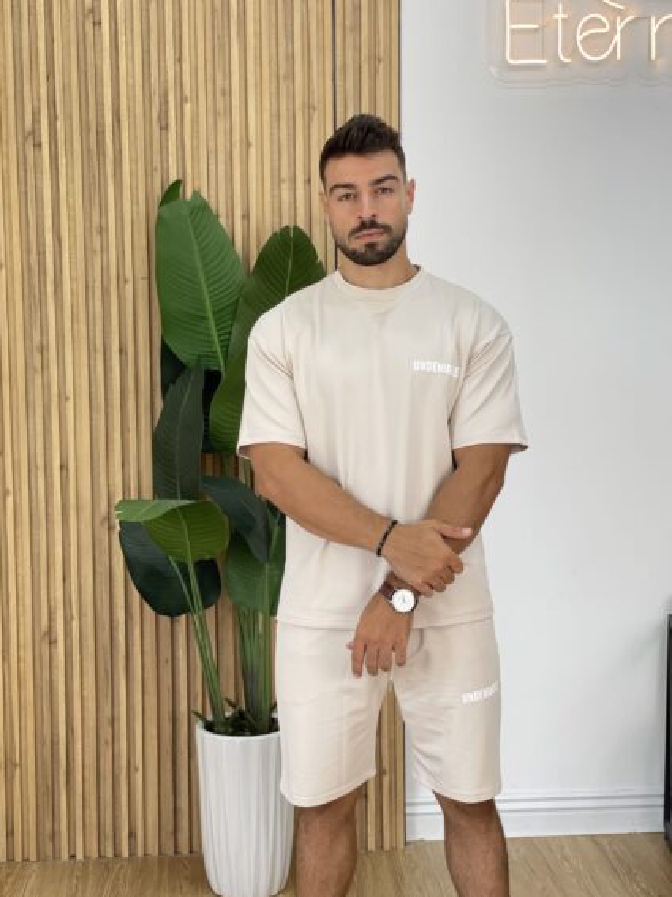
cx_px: 345
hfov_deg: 26.5
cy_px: 471
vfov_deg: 34.9
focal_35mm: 55
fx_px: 1424
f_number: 2
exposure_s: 1/122
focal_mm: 6
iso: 50
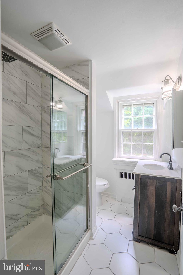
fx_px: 122
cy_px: 138
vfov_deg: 96.8
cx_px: 92
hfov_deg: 73.7
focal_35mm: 16
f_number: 8
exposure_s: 1/30
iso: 320
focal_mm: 16
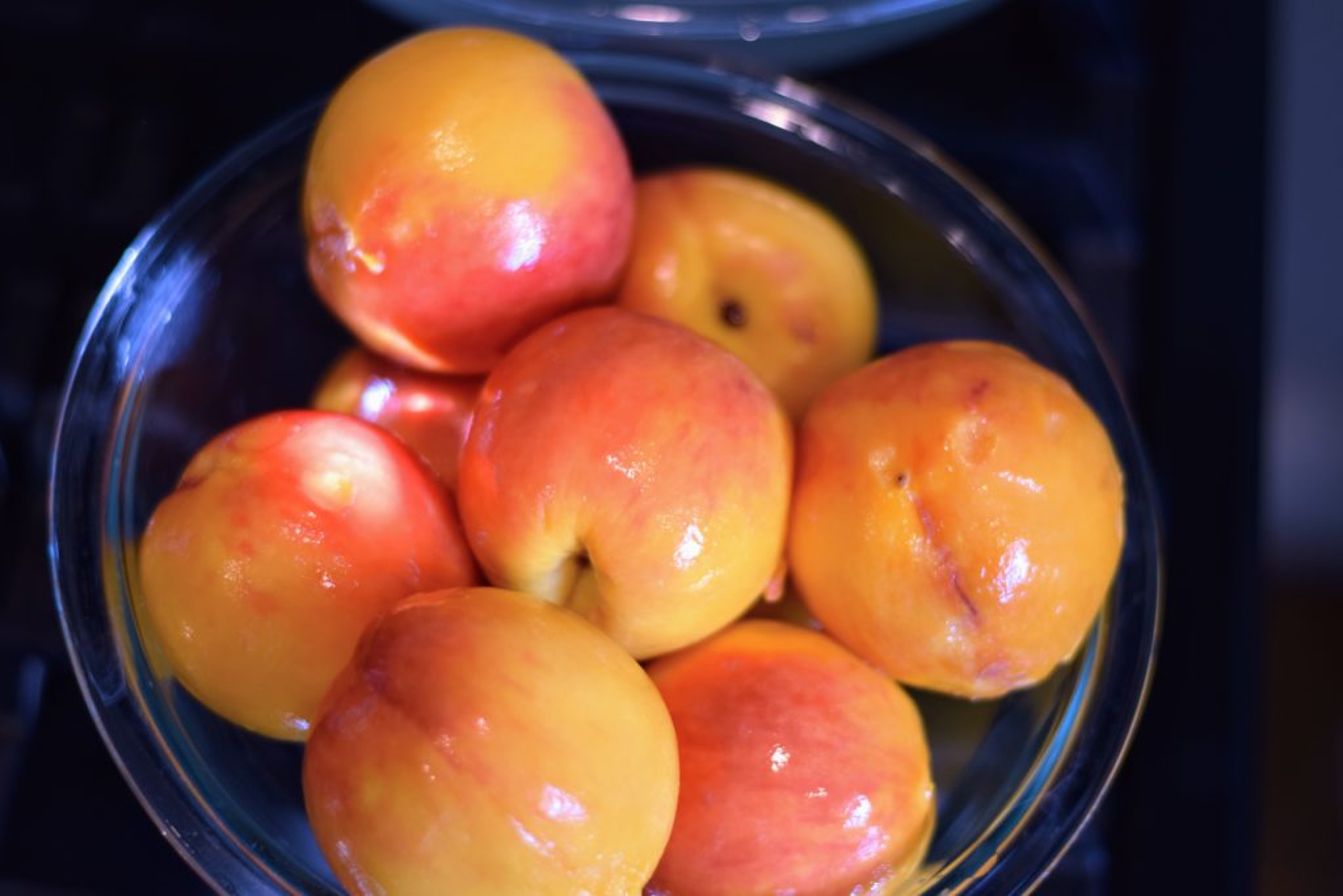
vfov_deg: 18.2
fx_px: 2798
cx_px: 672
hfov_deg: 27.0
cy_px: 448
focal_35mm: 75
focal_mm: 50
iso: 200
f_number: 1.8
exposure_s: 1/200
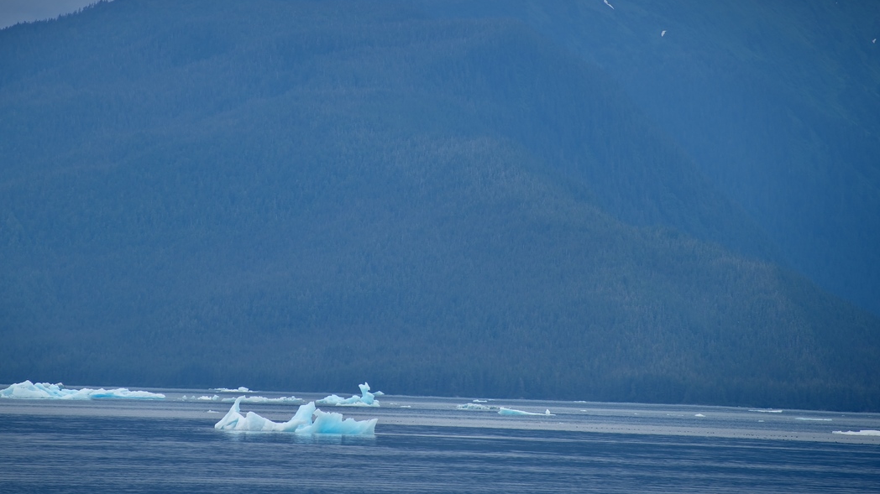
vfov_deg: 3.2
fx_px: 8958
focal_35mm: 384
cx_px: 369
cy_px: 195
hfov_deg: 5.6
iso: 220
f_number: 5.6
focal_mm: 300
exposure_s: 1/640
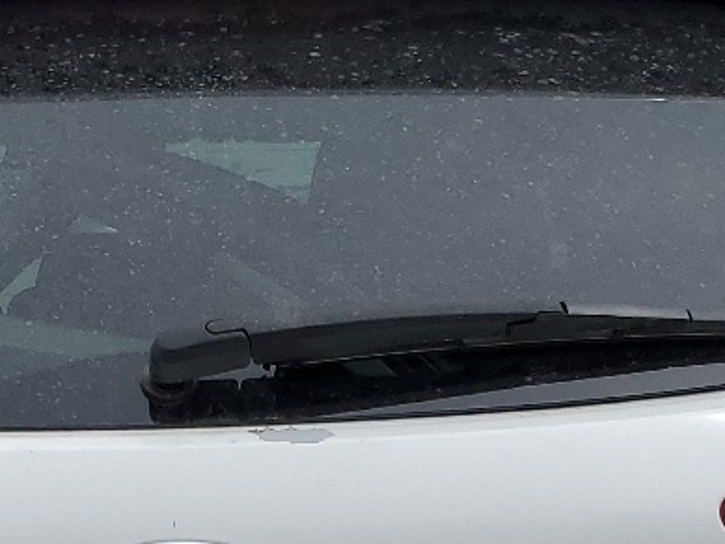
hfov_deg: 18.2
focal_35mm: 107
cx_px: 112
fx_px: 2242
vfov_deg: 13.1
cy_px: 801
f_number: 1.5
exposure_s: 1/5000
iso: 50
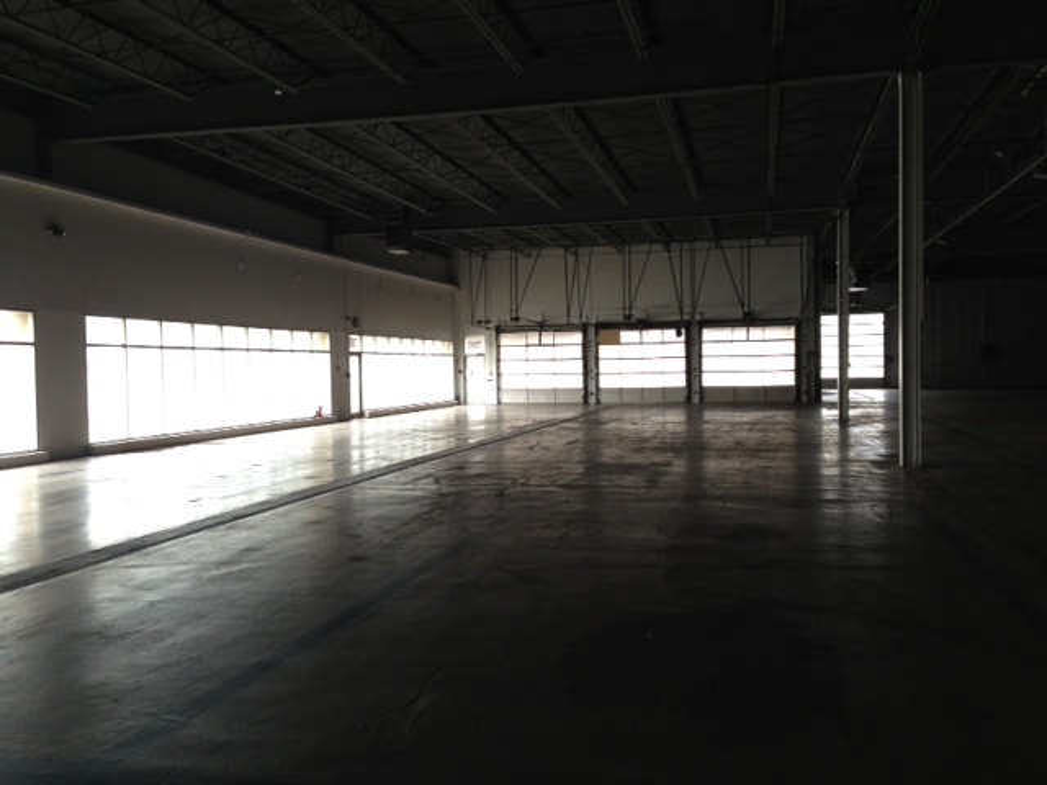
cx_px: 524
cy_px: 392
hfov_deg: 55.4
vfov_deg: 42.9
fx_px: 998
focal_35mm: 33
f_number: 2.4
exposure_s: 1/20
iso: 64
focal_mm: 4.13
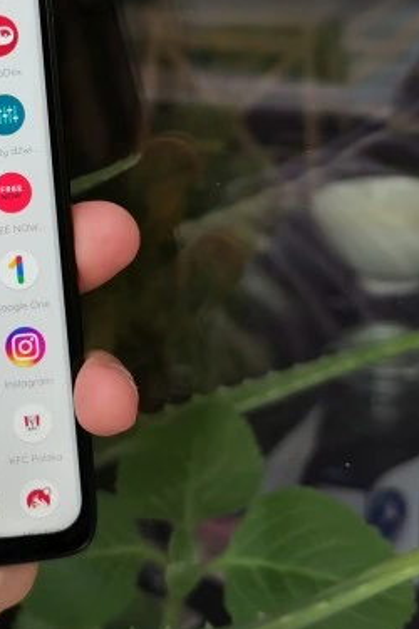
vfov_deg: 22.3
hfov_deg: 14.4
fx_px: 1589
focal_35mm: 91
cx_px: -114
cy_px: 190
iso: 50
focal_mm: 5.56
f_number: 1.6
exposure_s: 1/131
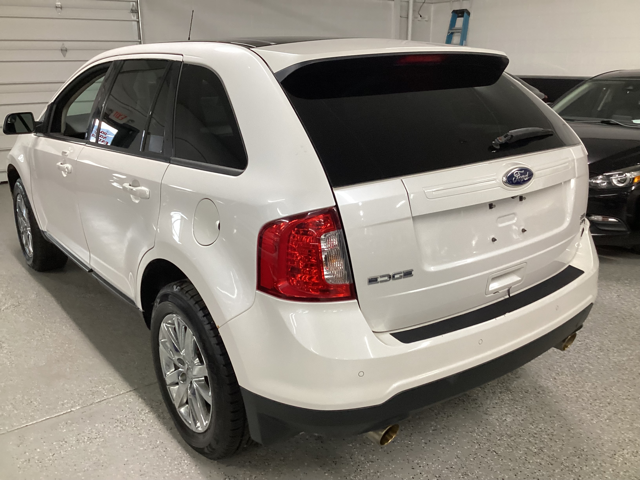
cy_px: 240
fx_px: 573
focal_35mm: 31
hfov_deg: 58.4
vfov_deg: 45.4
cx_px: 320
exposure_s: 1/60
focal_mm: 3.3
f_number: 2.4
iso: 200
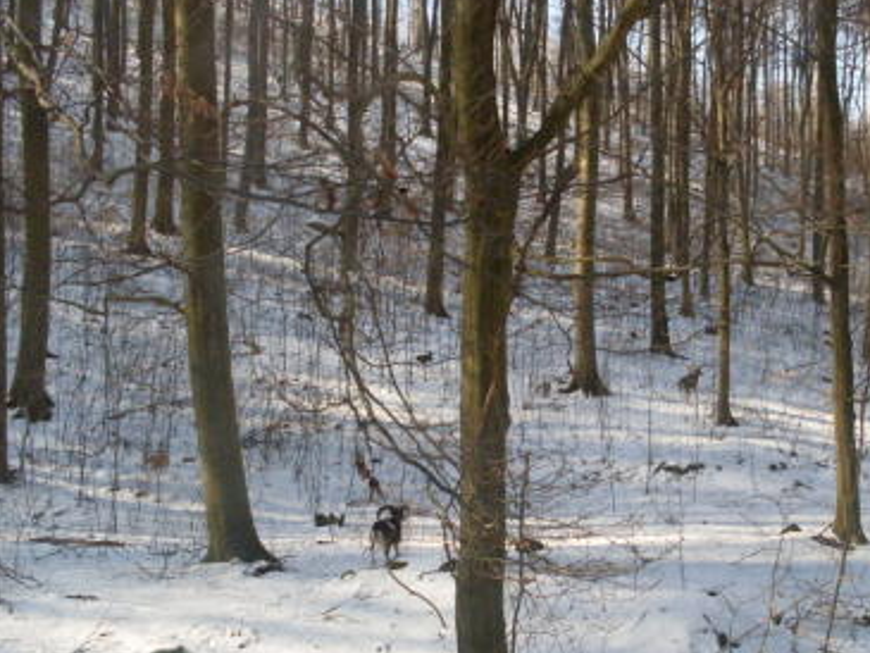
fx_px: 1257
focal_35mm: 50
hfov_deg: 38.0
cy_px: 417
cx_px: 532
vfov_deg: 29.0
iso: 80
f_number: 2.8
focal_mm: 6.3
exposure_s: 1/250
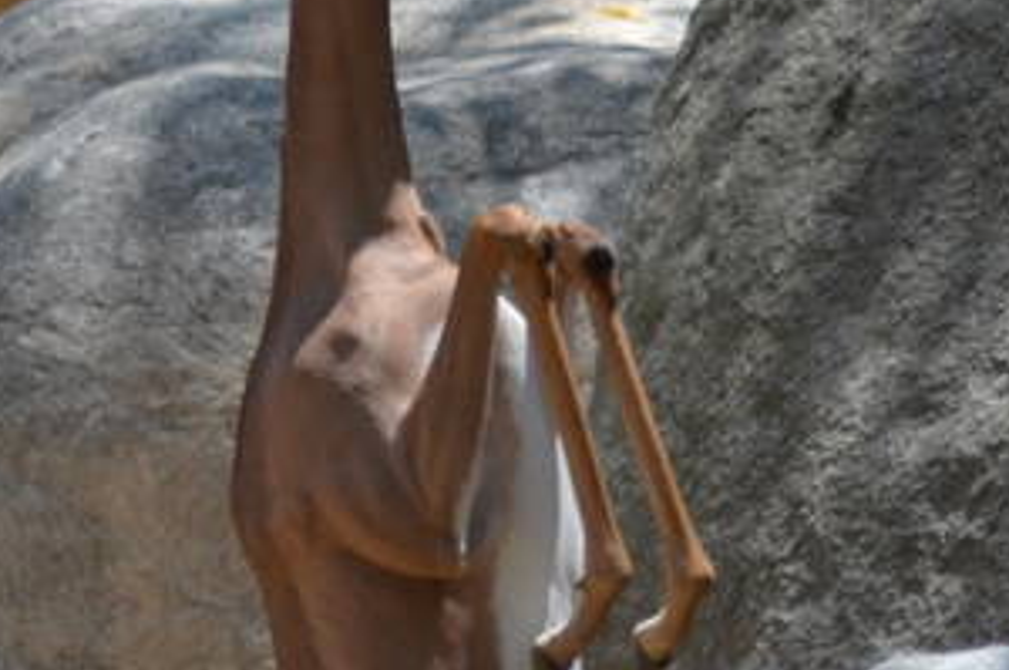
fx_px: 40295
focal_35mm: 1440
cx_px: 945
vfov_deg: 1.0
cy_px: 1165
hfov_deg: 1.4
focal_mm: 180
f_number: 4.8
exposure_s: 1/1600
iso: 400
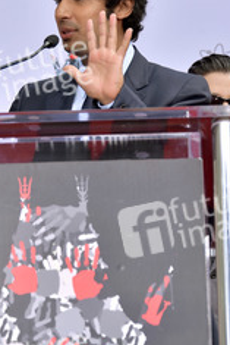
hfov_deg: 5.6
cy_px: 150
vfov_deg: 8.3
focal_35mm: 247
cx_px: 61
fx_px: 2363
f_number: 5.6
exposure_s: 1/250
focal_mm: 145
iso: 160
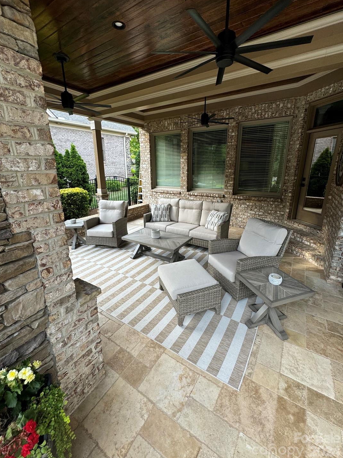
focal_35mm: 15
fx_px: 198
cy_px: 221
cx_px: 169
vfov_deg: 98.1
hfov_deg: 81.7
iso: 50
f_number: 2.2
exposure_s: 1/99
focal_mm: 2.22
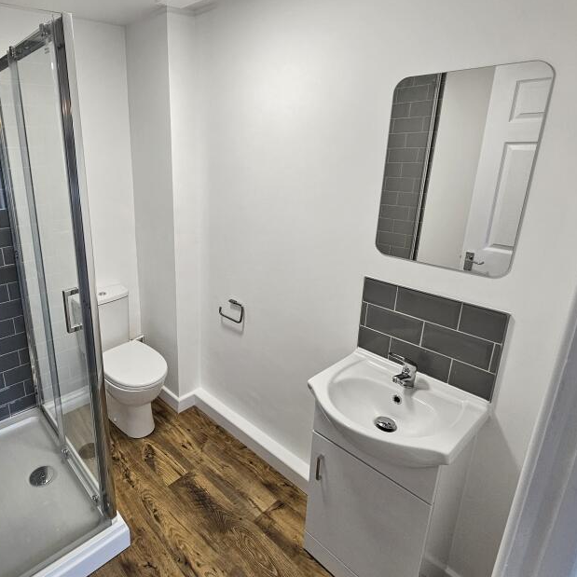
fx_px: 358
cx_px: 180
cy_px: 264
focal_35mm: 19
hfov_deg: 74.6
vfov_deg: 77.5
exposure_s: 1/50
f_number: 2.2
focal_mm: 2.2
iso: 100
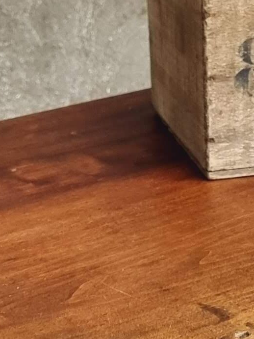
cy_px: 419
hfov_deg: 10.6
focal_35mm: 139
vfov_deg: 13.7
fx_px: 1360
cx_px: 229
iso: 200
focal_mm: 6.7
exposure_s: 1/50
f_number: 1.8
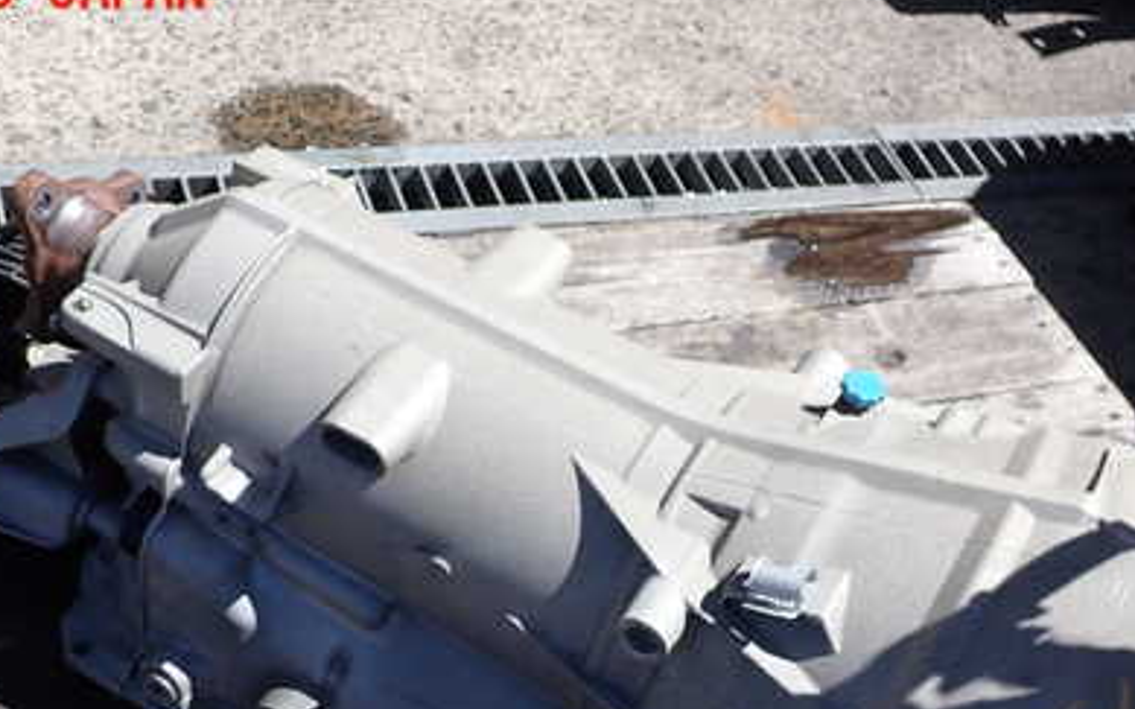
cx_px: 551
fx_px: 1515
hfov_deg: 41.1
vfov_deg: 25.7
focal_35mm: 49
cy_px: 610
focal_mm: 5.4
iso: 100
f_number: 3.2
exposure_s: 1/640
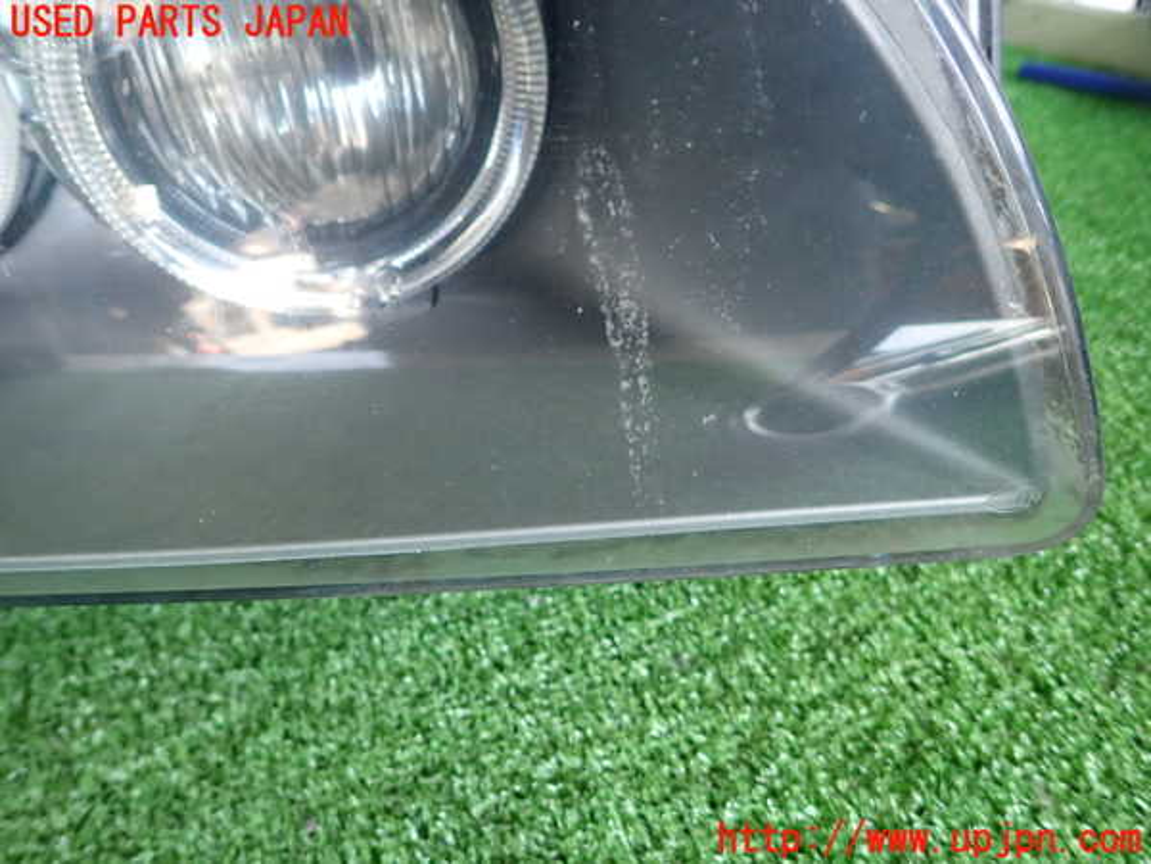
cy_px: 432
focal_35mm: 25
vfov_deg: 54.9
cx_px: 576
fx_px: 831
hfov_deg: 69.4
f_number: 2
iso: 200
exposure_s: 1/50
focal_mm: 4.5
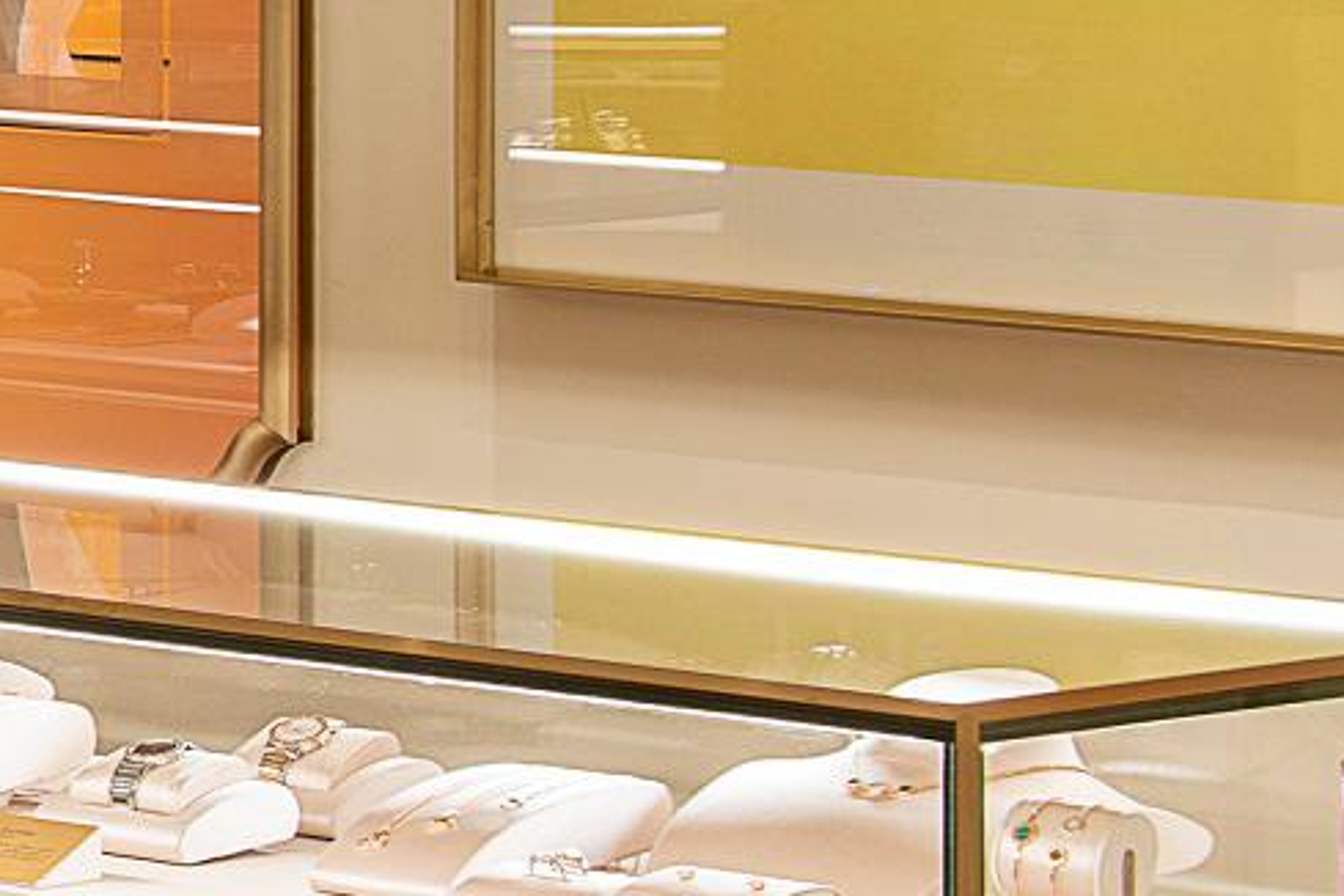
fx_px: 8250
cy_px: -91
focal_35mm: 221
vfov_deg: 6.2
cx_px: -2611
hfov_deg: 8.1
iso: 31
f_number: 14
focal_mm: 36
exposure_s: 1
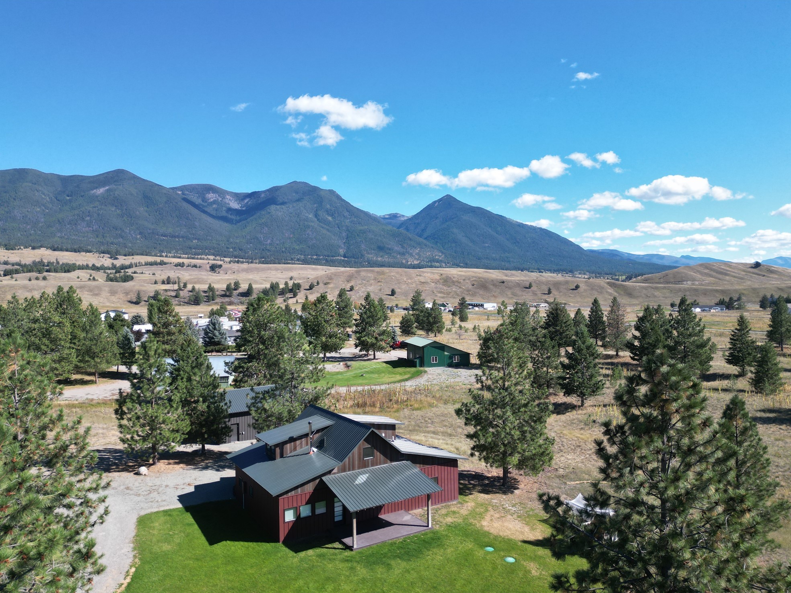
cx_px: 392
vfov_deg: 54.9
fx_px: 571
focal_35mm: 25
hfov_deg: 69.4
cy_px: 305
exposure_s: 1/2000
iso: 120
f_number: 1.7
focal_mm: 6.72
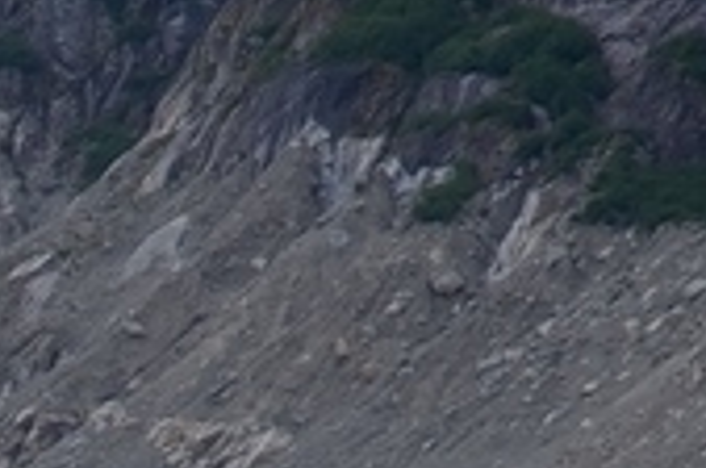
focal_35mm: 911
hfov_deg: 2.3
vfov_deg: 1.5
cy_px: 1228
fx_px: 17832
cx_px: -693
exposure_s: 1/250
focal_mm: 120
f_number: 6.3
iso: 100
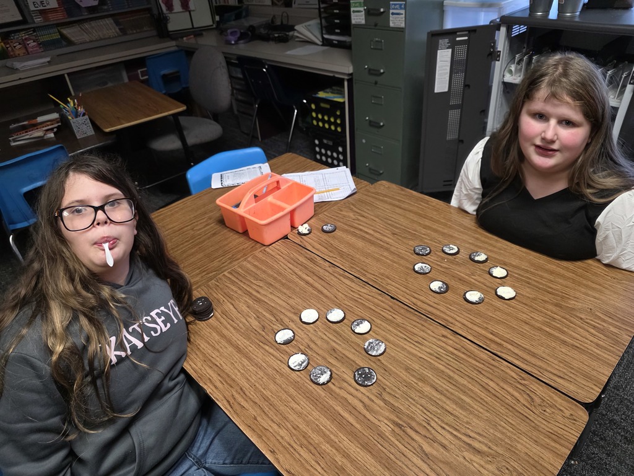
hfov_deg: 73.9
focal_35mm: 23
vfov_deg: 58.9
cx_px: 317
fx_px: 421
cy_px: 238
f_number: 1.7
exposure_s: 1/120
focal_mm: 6.3
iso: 640
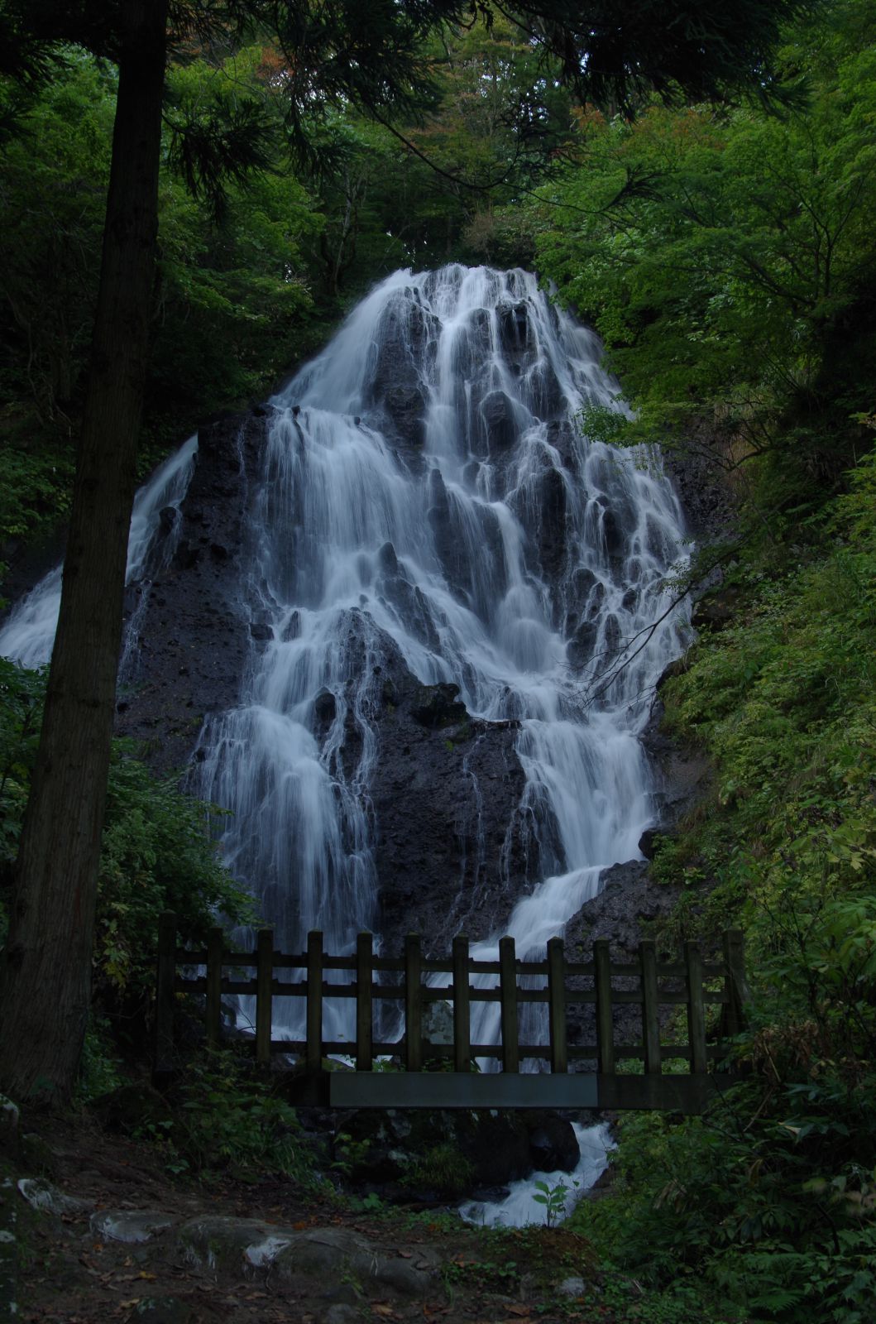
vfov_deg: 46.5
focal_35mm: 42
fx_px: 1541
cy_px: 662
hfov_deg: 31.7
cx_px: 438
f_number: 6.7
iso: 140
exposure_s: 1/8
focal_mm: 28
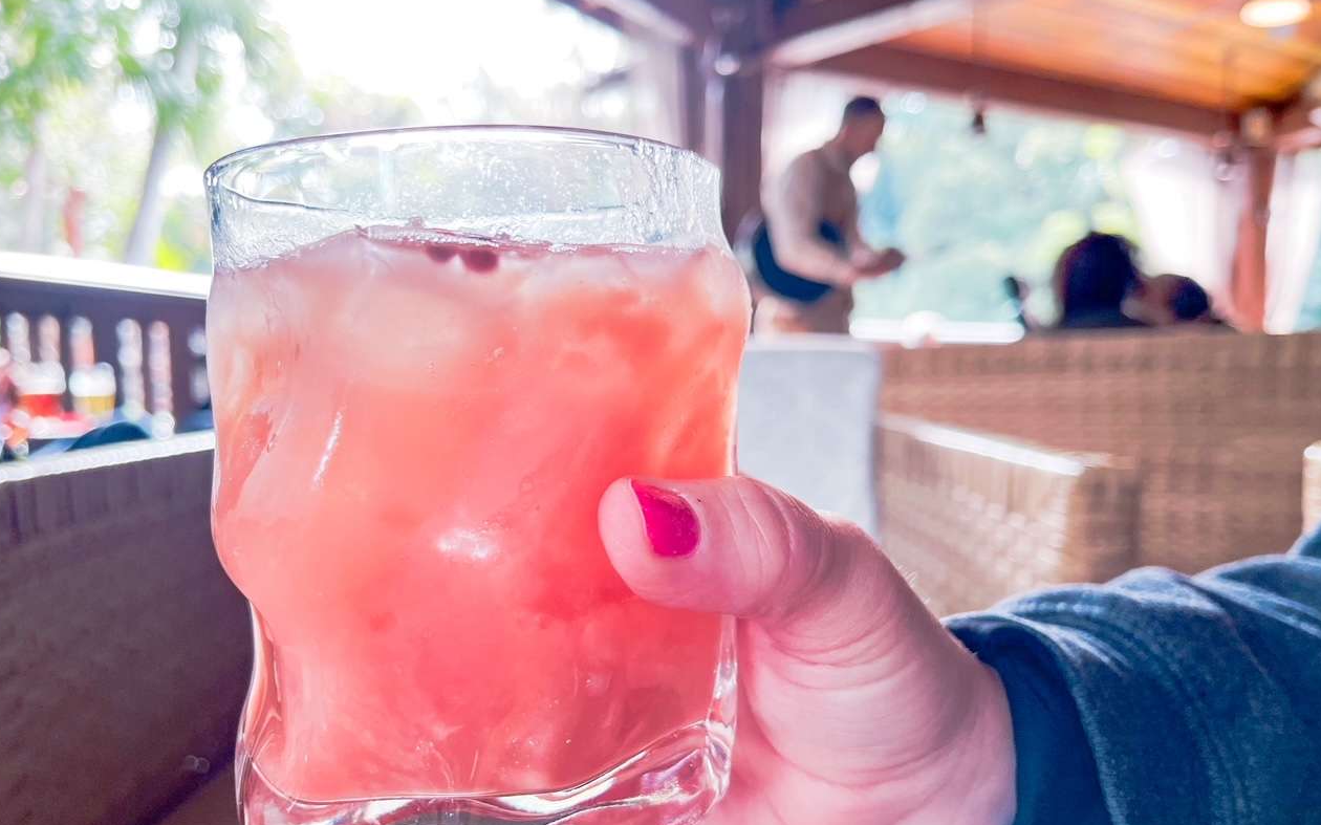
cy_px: 461
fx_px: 1008
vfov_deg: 44.4
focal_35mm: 28
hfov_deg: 66.5
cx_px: 655
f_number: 1.6
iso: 64
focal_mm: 5.1
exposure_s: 1/120
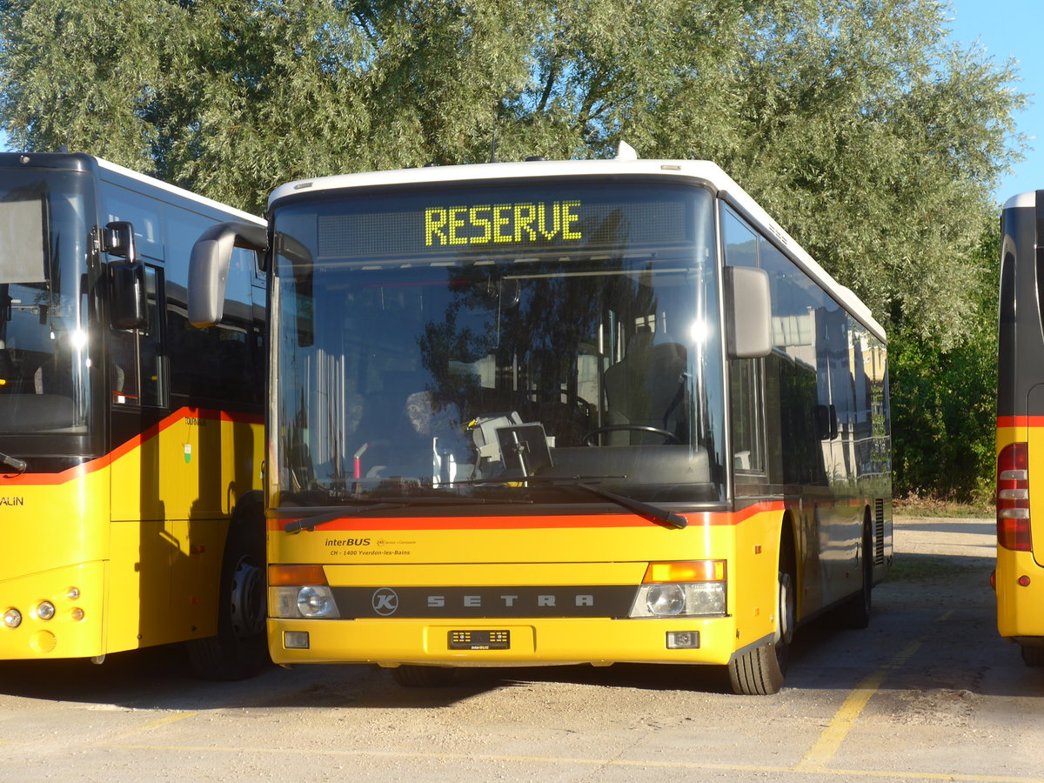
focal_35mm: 74
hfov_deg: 26.3
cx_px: 522
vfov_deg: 19.9
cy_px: 392
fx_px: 2232
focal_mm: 15
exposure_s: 1/250
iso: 80
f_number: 4.2
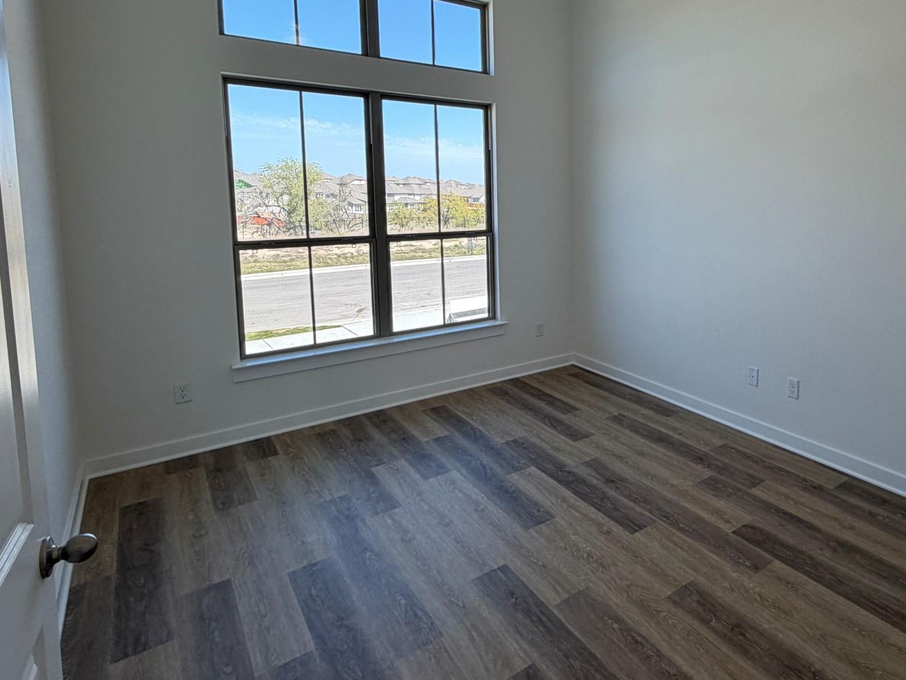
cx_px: 632
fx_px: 576
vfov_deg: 60.0
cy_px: 242
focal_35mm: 22
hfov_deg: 73.1
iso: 40
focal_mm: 2.22
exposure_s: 1/120
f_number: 2.2
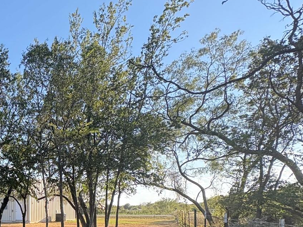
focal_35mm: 34
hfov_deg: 42.5
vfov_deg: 38.3
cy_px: 213
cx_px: -30
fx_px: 298
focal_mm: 2.22
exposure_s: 1/331
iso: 64
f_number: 2.2
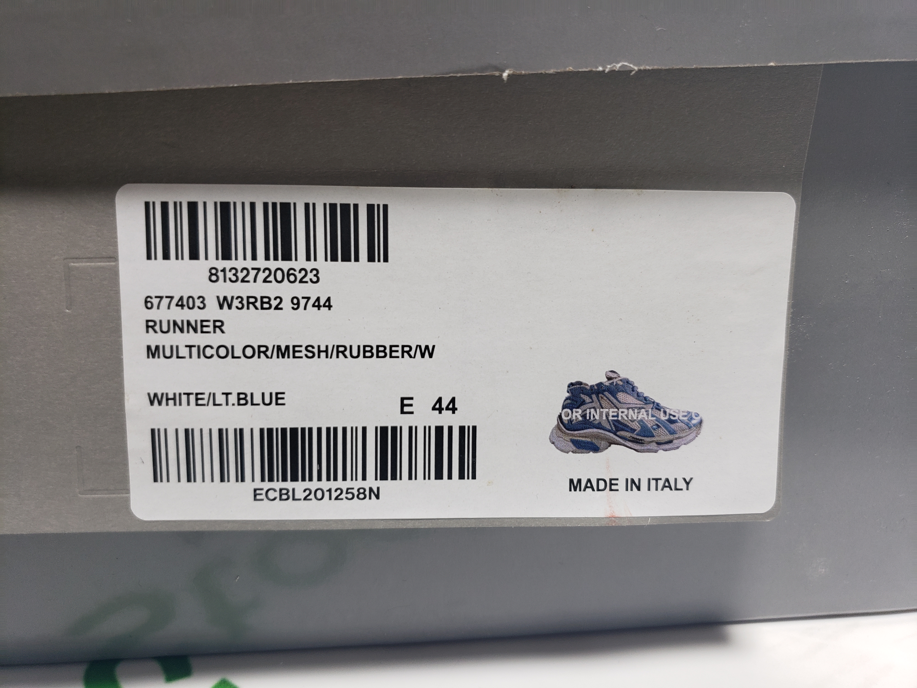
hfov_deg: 67.3
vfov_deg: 53.1
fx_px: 689
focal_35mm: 26
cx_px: 458
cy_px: 344
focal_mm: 4.3
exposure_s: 1/227
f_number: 1.5
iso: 50
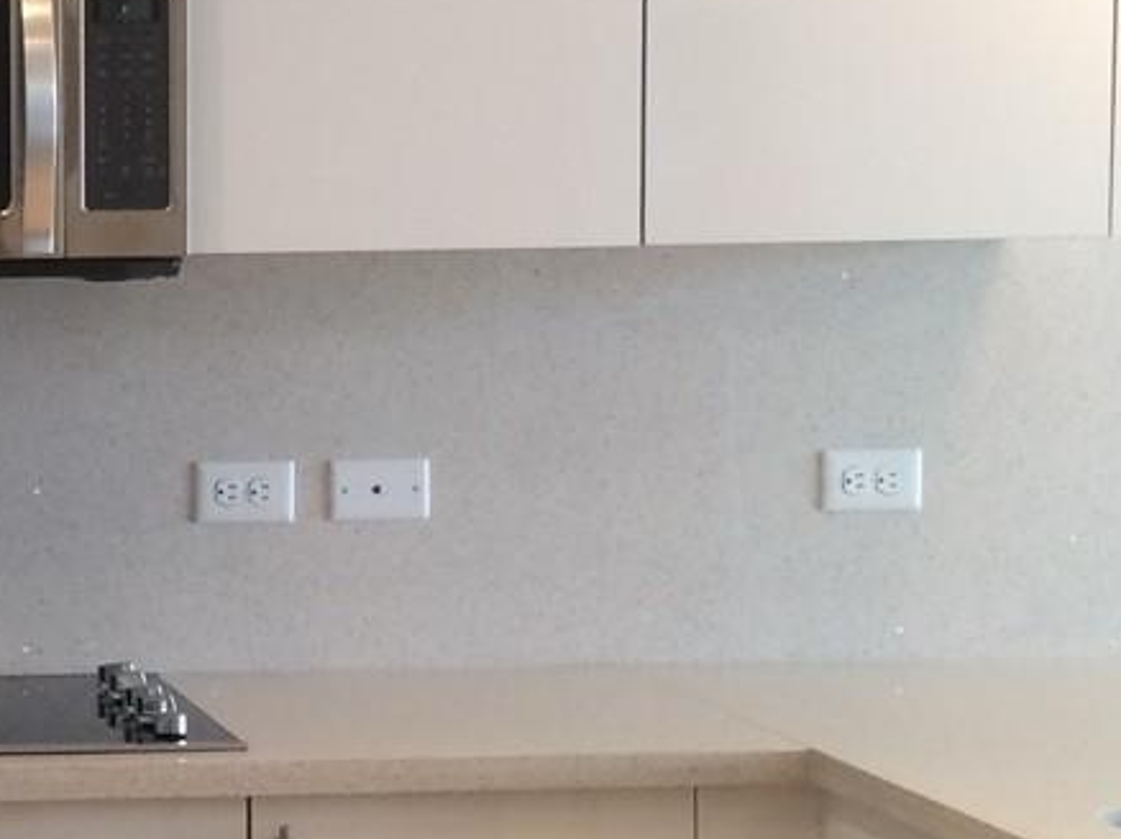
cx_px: -264
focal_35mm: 106
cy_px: 473
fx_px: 3431
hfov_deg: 17.6
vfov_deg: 13.9
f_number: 2.2
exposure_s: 1/30
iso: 40
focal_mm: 4.15
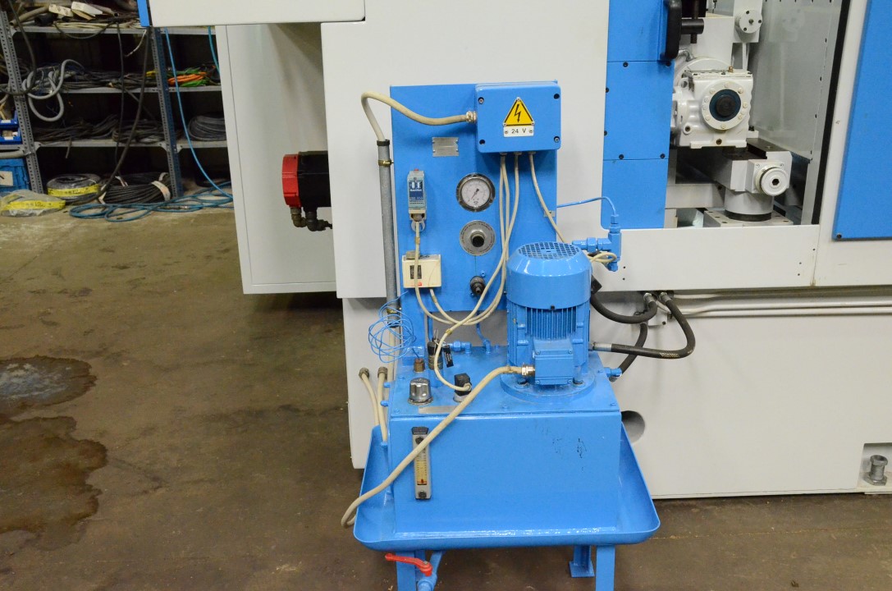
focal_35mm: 36
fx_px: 890
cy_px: 296
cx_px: 446
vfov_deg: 36.7
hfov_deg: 53.2
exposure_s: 1/200
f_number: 7.1
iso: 6400
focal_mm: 24
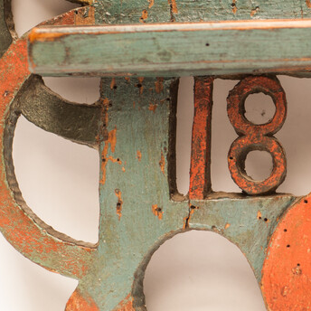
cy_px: 134
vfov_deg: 9.8
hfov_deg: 9.7
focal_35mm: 178
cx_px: 355
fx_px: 1809
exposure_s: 1/40
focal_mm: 60
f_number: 3.2
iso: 100
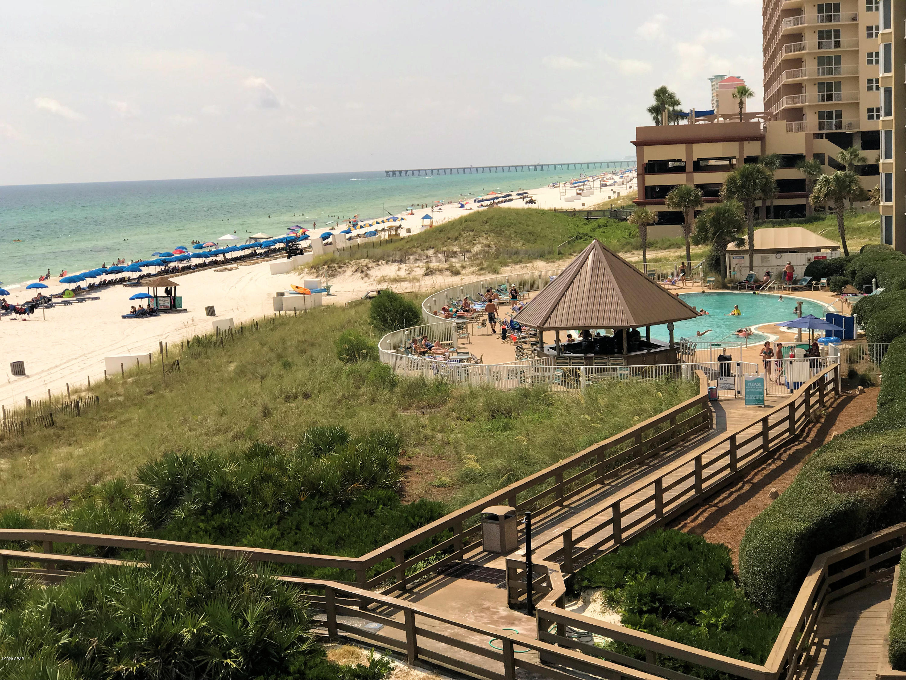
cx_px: 453
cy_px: 340
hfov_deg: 33.8
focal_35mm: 57
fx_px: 1492
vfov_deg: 25.7
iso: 20
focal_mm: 6.6
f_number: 2.8
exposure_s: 1/1808
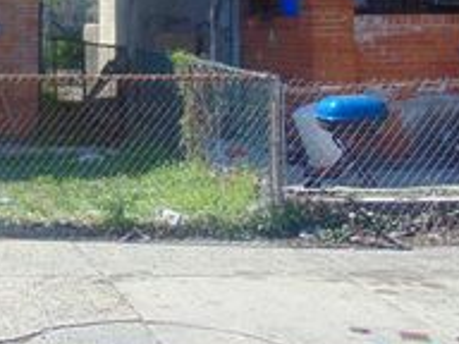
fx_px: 1207
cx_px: -72
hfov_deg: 20.3
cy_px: -25
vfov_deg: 15.8
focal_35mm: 91
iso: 80
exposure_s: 1/640
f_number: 3.2
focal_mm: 6.3
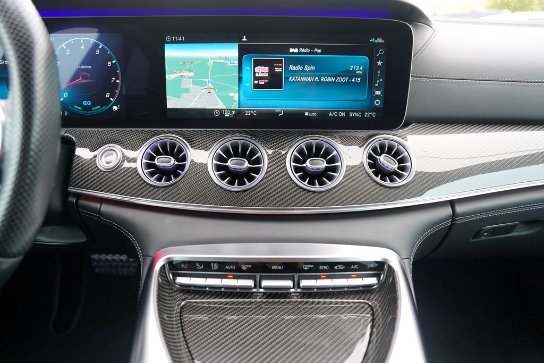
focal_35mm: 24
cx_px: 272
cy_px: 182
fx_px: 363
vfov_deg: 53.1
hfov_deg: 73.7
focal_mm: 24
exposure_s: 1/60
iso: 320
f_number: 4
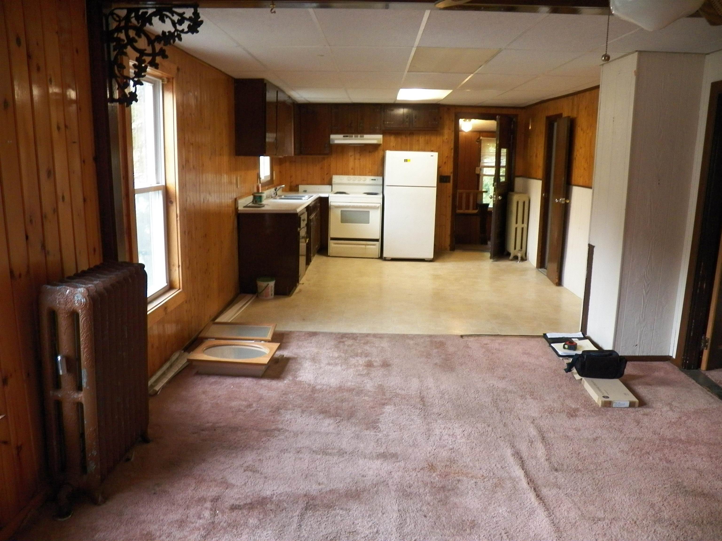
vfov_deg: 49.7
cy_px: 270
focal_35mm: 28
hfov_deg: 63.4
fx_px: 584
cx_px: 361
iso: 400
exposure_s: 1/30
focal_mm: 4.9
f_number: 2.8
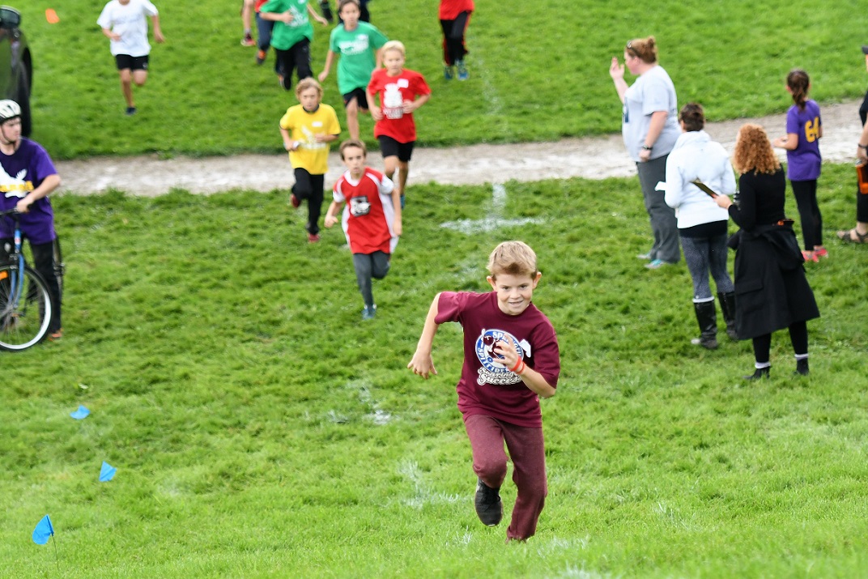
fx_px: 3617
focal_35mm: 150
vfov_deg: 9.2
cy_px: 290
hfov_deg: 13.7
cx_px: 434
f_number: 2.8
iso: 900
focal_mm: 100
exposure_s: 1/1000
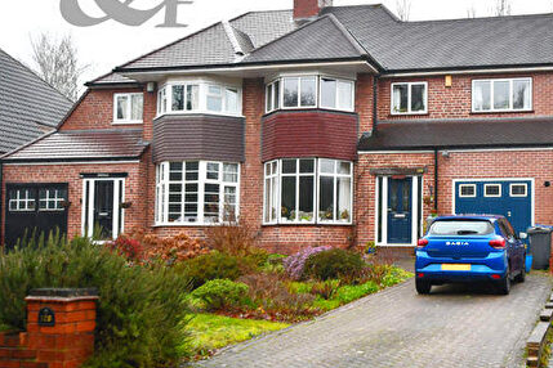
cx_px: 440
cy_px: 218
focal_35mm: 49
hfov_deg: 38.9
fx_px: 753
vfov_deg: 27.5
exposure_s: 1/250
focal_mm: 20
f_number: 3.5
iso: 720
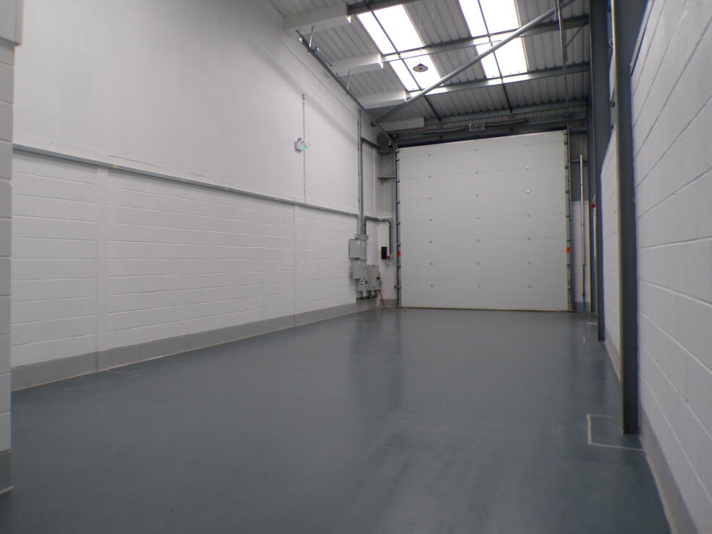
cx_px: 347
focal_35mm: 25
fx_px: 514
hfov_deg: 69.4
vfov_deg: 54.9
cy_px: 256
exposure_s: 1/18
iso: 200
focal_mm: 4.3
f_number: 3
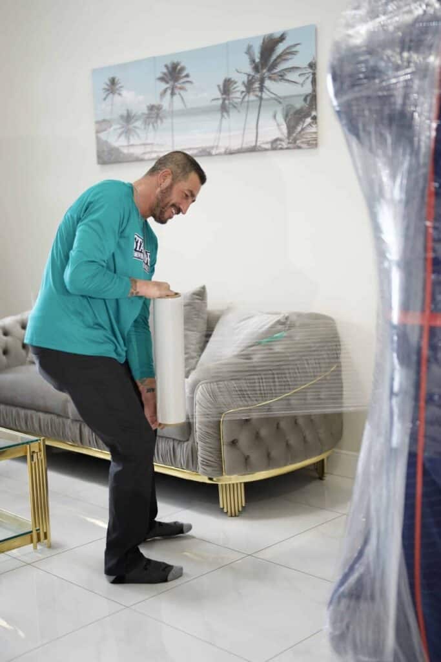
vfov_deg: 39.6
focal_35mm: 50
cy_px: 331
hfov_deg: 27.0
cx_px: 220
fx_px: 918
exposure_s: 1/500
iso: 2500
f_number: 1.6
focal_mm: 50
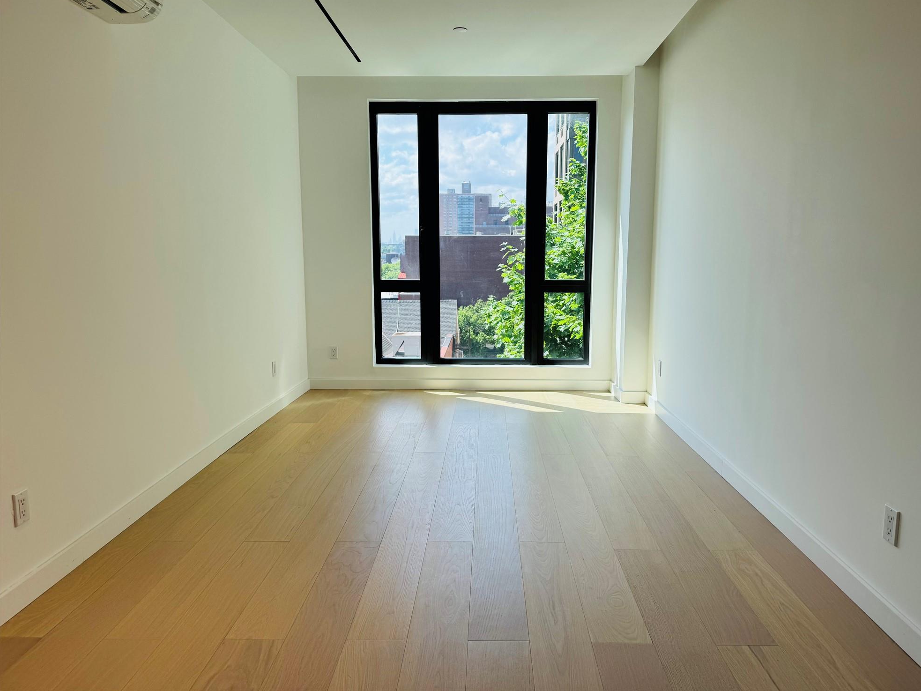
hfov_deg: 69.4
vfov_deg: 54.9
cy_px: 332
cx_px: 479
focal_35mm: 25
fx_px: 665
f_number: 1.78
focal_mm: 6.76
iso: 80
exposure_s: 1/1042
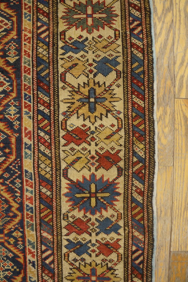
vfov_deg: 67.4
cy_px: 141
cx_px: 94
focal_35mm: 27
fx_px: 212
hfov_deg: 47.8
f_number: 4
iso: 1250
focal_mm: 18
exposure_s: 1/60
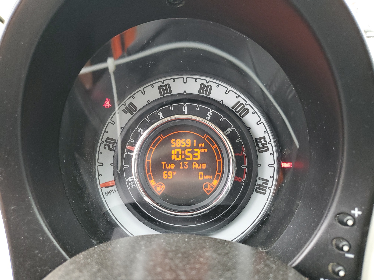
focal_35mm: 26
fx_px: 281
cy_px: 140
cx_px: 187
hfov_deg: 67.3
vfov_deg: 53.1
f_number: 1.5
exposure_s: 1/120
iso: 87
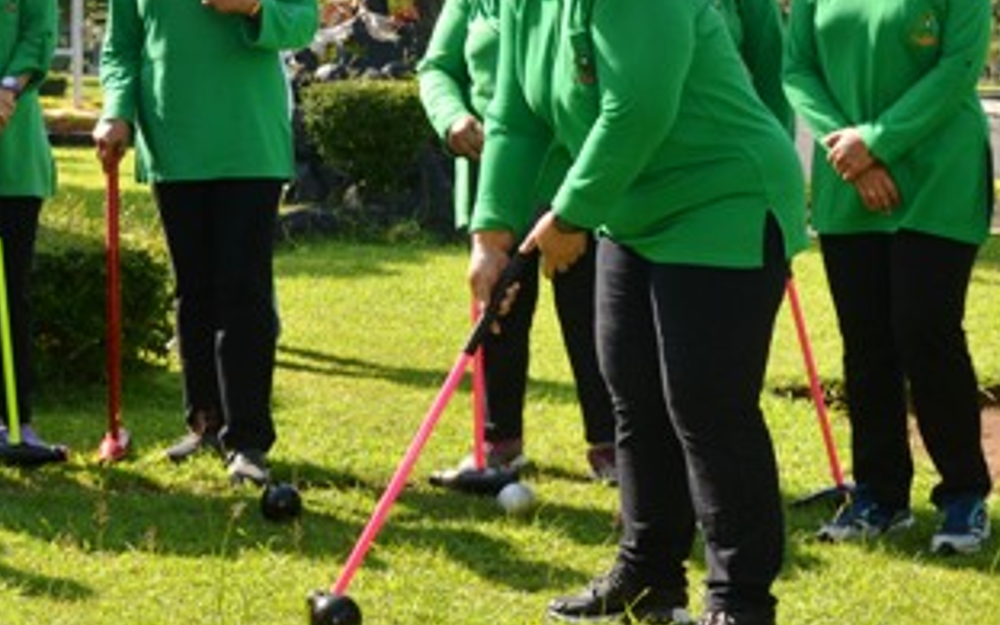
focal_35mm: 94
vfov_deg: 13.9
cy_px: 179
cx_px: 561
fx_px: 2562
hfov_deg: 22.1
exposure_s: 1/125
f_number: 8
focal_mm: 30
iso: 100
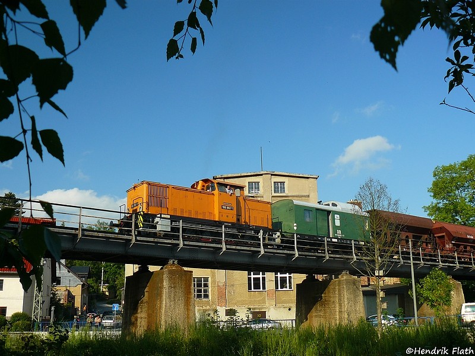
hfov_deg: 51.4
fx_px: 494
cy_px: 178
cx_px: 238
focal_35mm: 36
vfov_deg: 39.7
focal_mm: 6
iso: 100
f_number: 2.8
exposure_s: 1/500
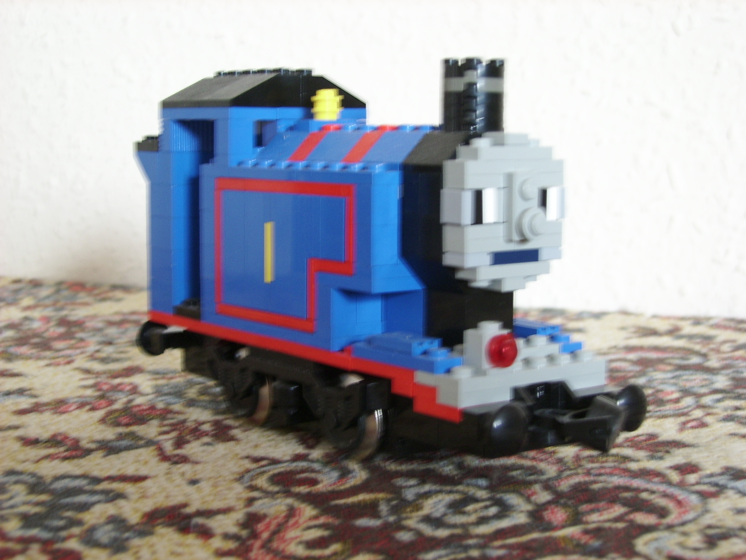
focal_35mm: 64
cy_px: 280
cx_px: 373
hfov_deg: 30.3
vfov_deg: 22.9
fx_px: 1379
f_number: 3.7
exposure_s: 1/3
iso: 100
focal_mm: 10.75
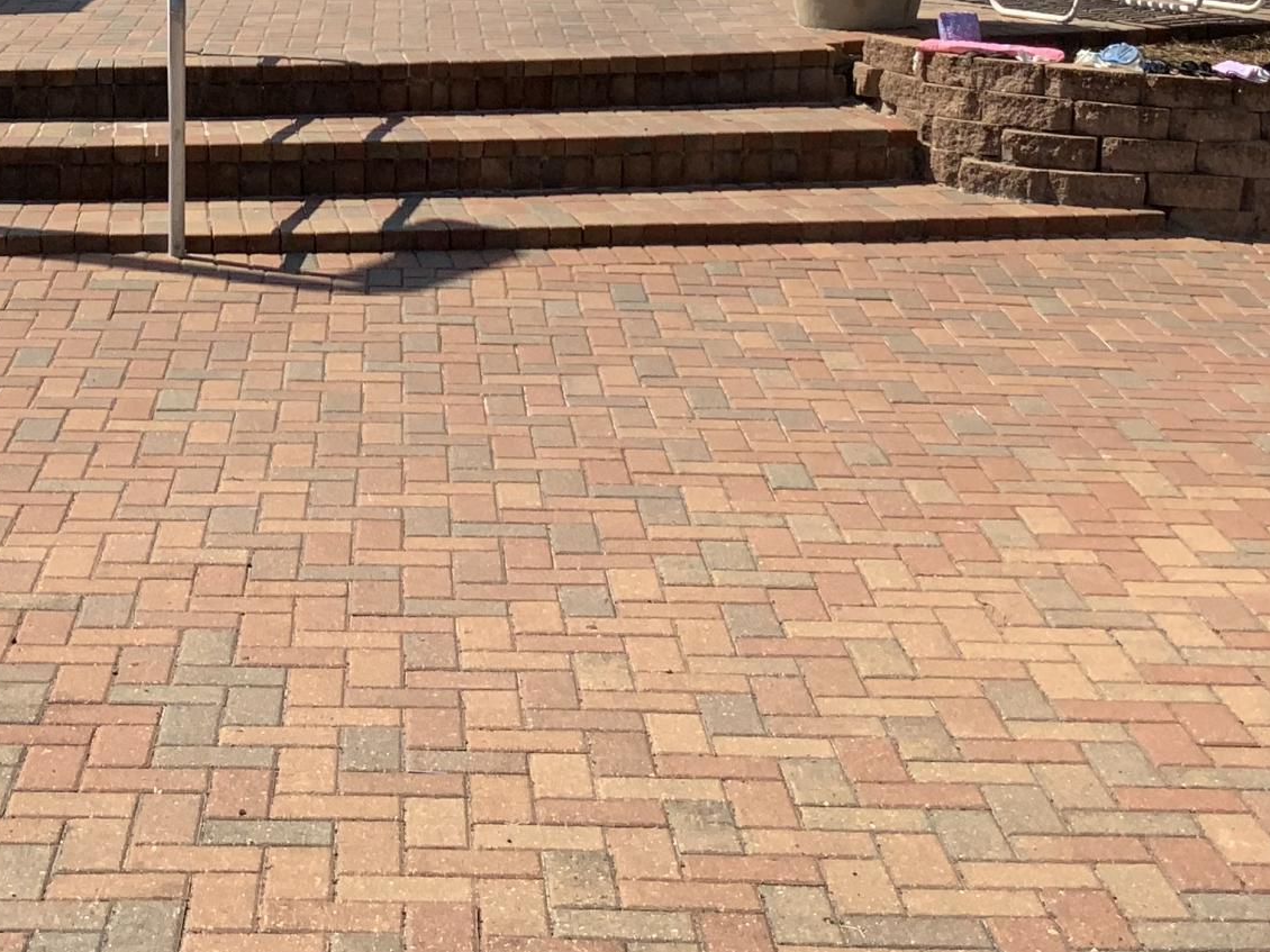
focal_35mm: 77
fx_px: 2824
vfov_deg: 18.4
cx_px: 412
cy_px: -87
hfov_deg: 25.2
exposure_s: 1/2801
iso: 16
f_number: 1.8
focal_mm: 3
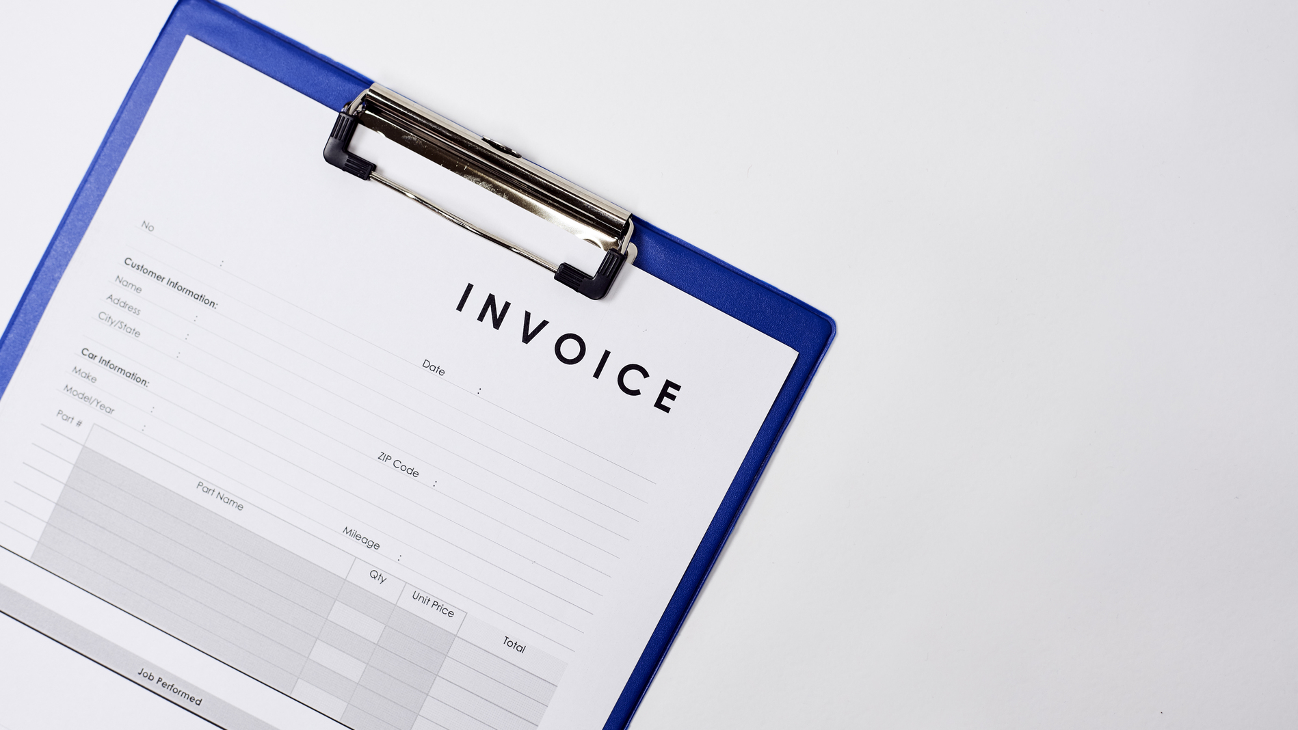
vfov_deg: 22.6
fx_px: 1824
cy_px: 341
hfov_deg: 39.2
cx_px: 648
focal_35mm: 53
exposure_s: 1/125
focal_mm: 50
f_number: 4.5
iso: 640
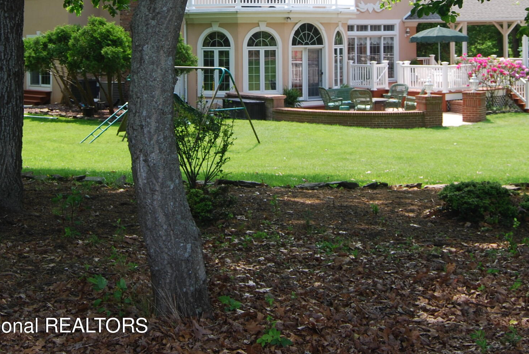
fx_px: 1030
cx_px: 265
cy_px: -1
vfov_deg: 19.0
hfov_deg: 28.8
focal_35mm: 70
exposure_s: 1/125
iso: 100
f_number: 5.6
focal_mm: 23
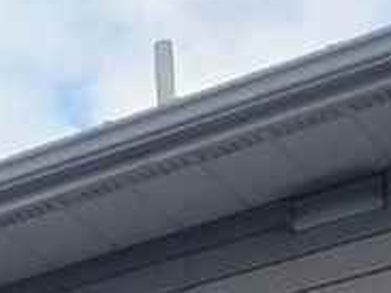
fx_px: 2054
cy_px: 843
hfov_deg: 9.3
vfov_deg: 7.3
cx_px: -654
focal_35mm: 182
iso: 40
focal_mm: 5.4
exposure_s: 1/208
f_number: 1.8
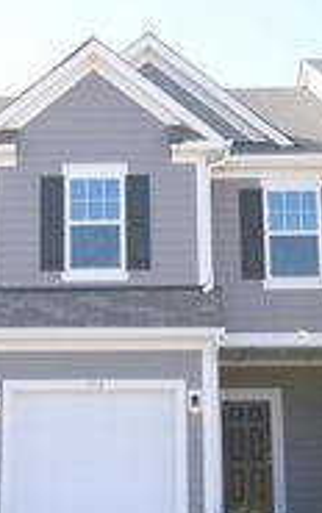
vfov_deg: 26.3
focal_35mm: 78
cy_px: 234
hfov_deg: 16.6
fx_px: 1098
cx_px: 100
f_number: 5.6
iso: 250
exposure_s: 1/250
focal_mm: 19
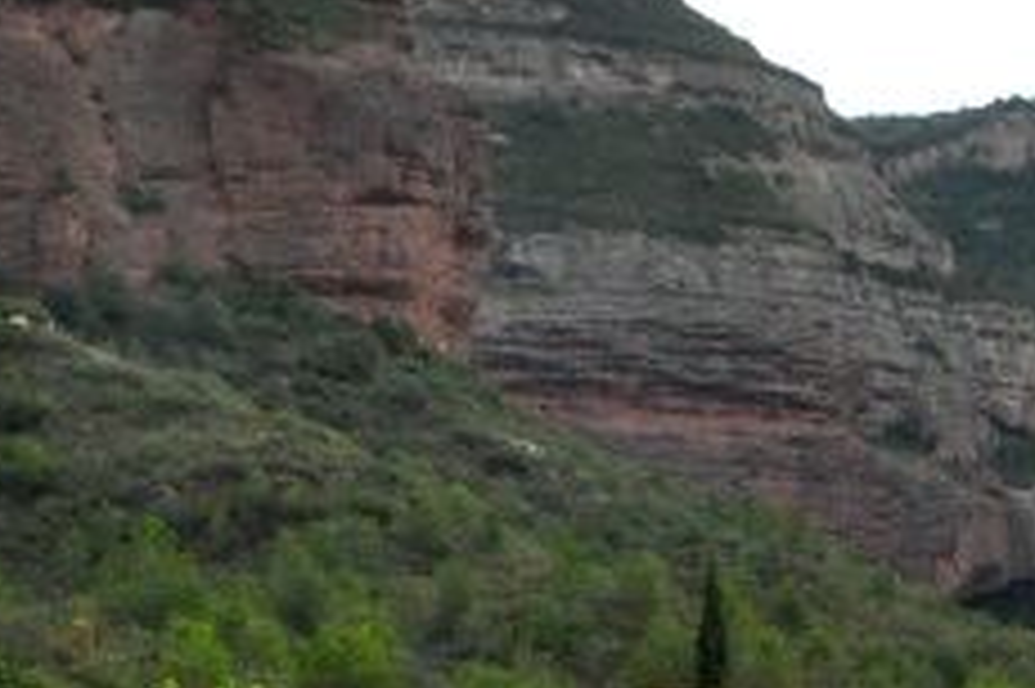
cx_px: 2160
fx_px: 4223
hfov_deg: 12.2
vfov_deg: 9.3
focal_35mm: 147
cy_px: 427
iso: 1600
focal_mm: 22
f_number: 13
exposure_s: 1/640
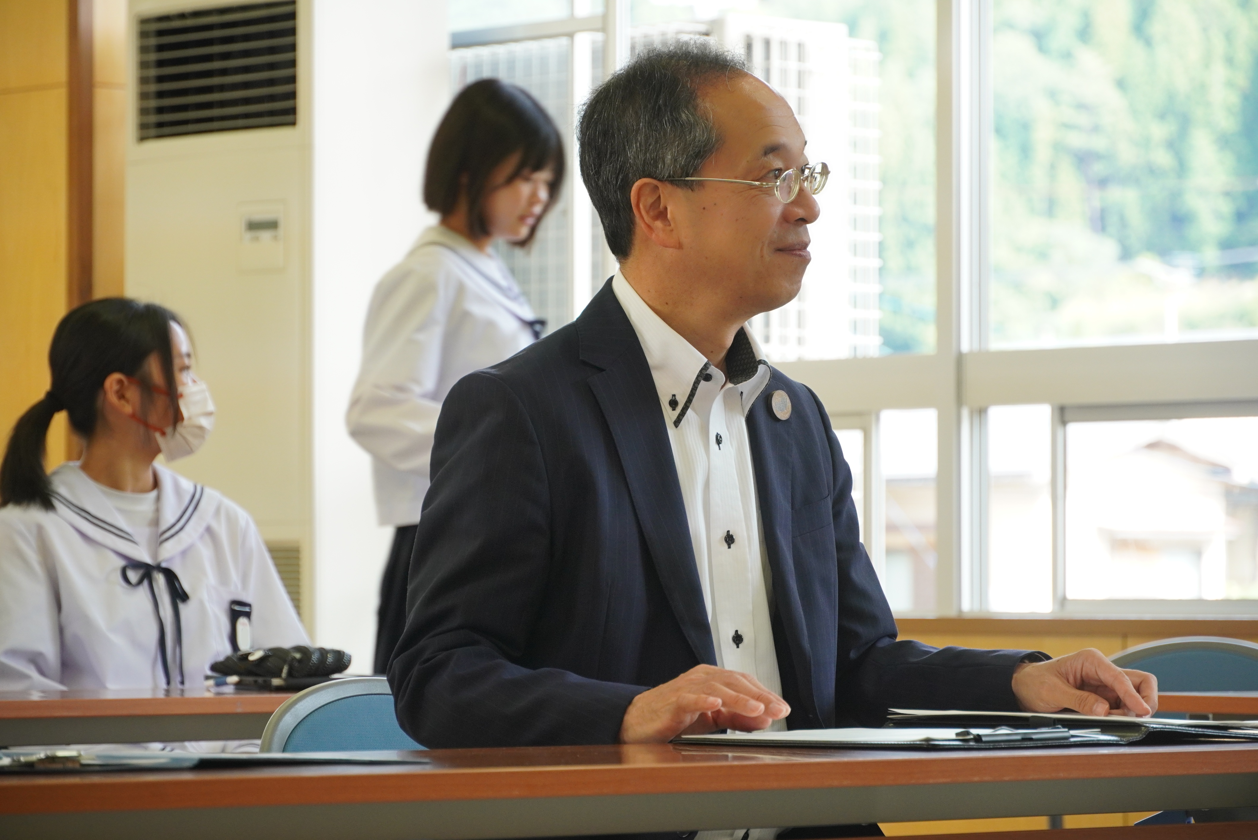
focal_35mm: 146
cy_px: 420
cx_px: 629
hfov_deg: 14.1
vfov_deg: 9.4
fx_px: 5087
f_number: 5.6
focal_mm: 97
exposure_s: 1/160
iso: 800
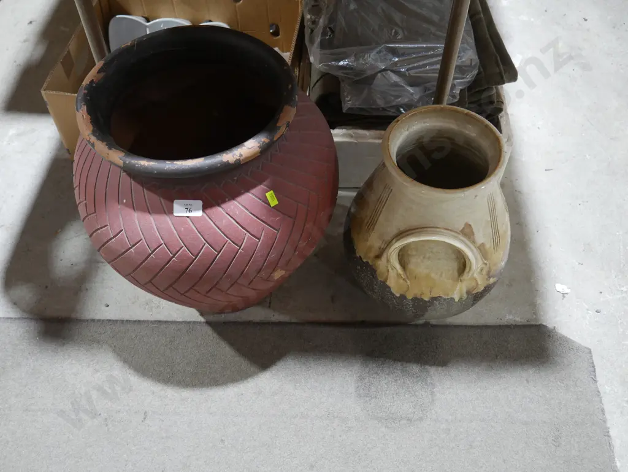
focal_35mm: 36
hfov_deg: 51.3
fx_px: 653
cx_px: 314
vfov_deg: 39.7
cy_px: 236
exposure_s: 1/60
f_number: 4.5
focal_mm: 18
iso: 1000
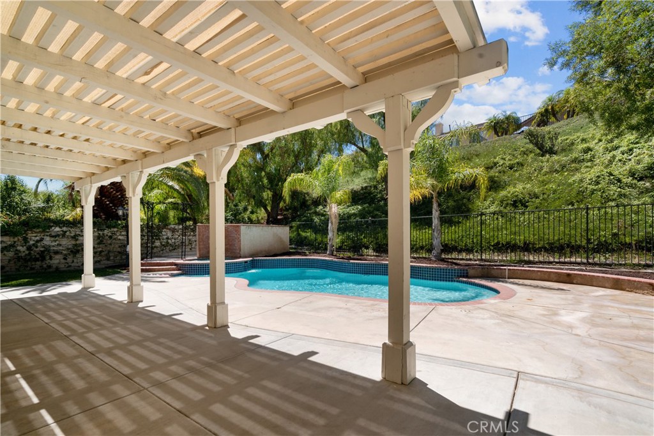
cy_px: 218
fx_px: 291
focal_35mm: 16
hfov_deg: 96.7
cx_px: 327
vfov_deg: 73.8
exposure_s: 1/800
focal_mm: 16
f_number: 11
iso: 250
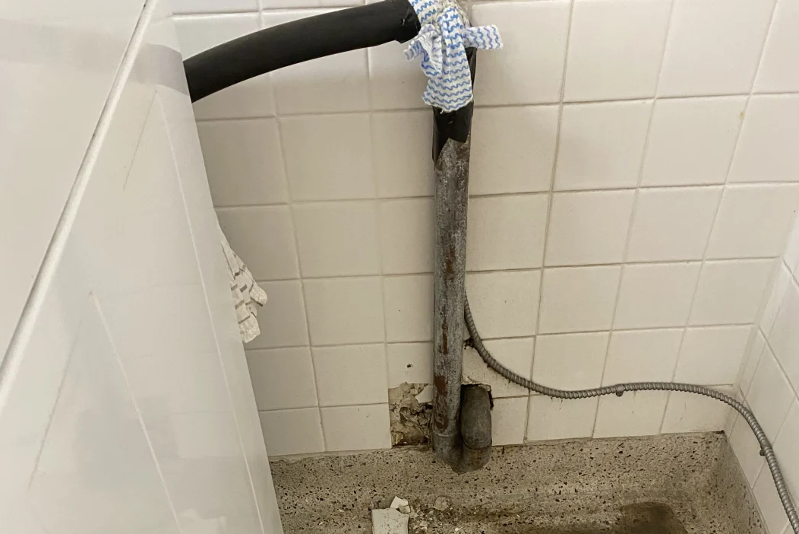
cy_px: 523
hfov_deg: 51.9
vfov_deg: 33.2
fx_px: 821
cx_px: 405
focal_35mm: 37
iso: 400
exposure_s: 1/60
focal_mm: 4.25
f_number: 1.8
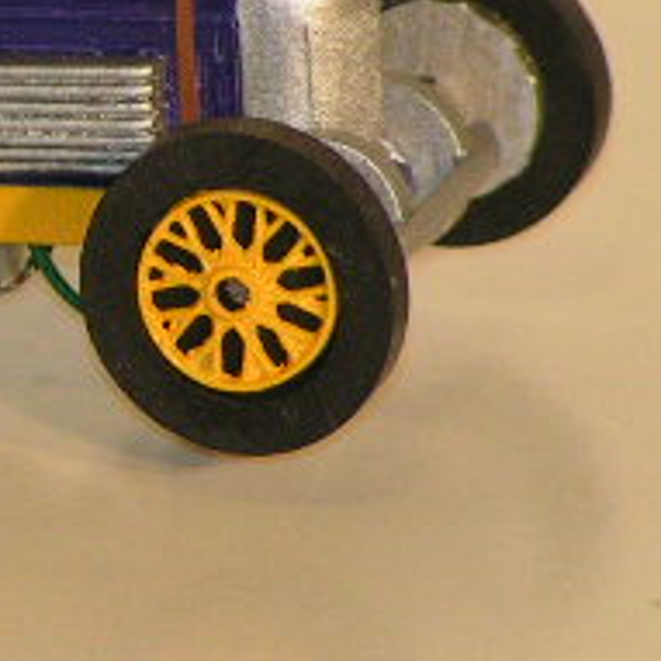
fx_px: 22662
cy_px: 83
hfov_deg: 1.7
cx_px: -225
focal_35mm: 1049
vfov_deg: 1.7
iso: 160
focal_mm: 54.2
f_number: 3.5
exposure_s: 1/400
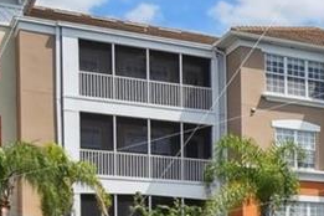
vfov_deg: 14.0
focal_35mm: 92
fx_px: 828
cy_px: 312
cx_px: 658
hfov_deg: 16.5
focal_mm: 10
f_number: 8
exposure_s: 1/1250
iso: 100
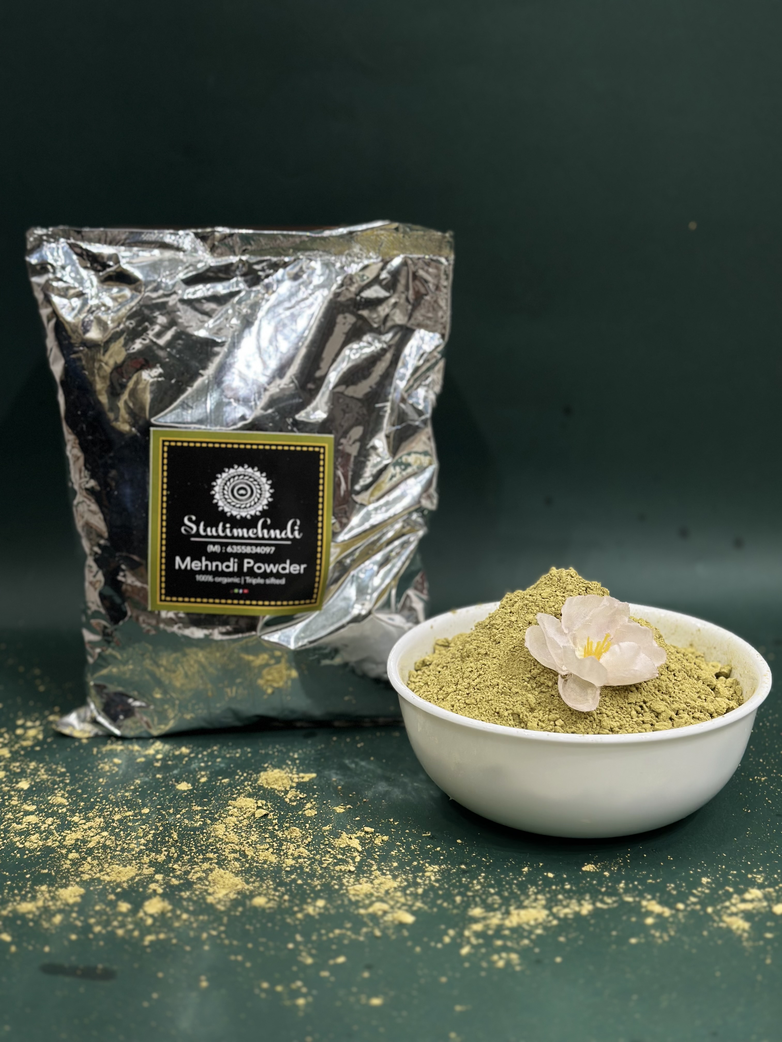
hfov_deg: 30.3
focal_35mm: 48
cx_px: 391
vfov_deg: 39.7
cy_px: 521
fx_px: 1446
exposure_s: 1/160
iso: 64
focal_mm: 6.86
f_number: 1.78
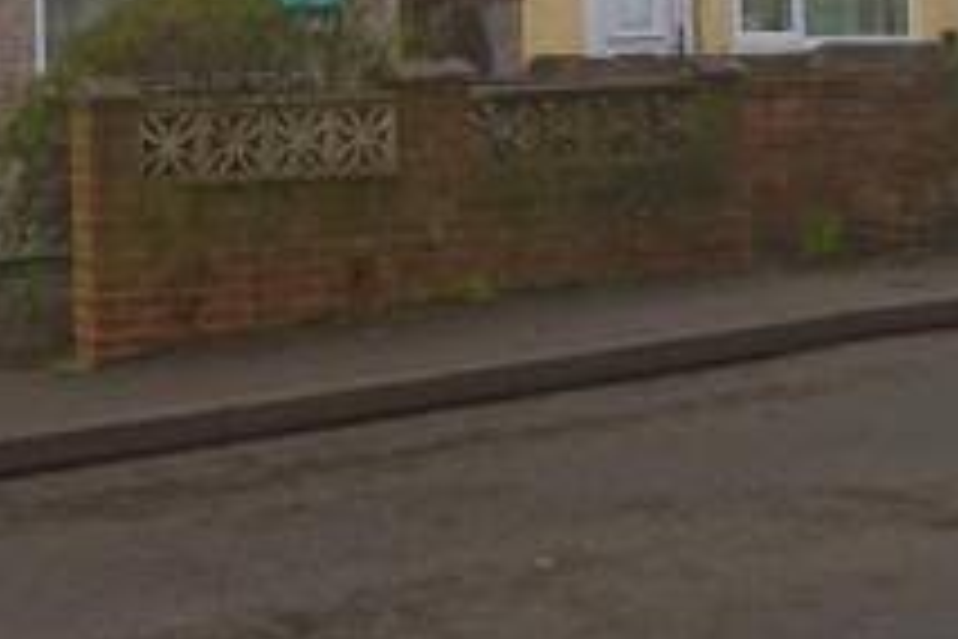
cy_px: -133
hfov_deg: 26.6
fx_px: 1969
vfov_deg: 17.5
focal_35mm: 74
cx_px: 139
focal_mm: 16
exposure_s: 1/125
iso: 100
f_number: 8
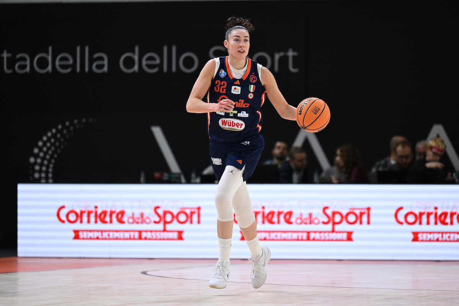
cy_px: 153
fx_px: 2550
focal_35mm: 200
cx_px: 230
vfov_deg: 6.9
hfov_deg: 10.3
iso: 2500
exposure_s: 1/1600
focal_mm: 200
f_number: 2.8
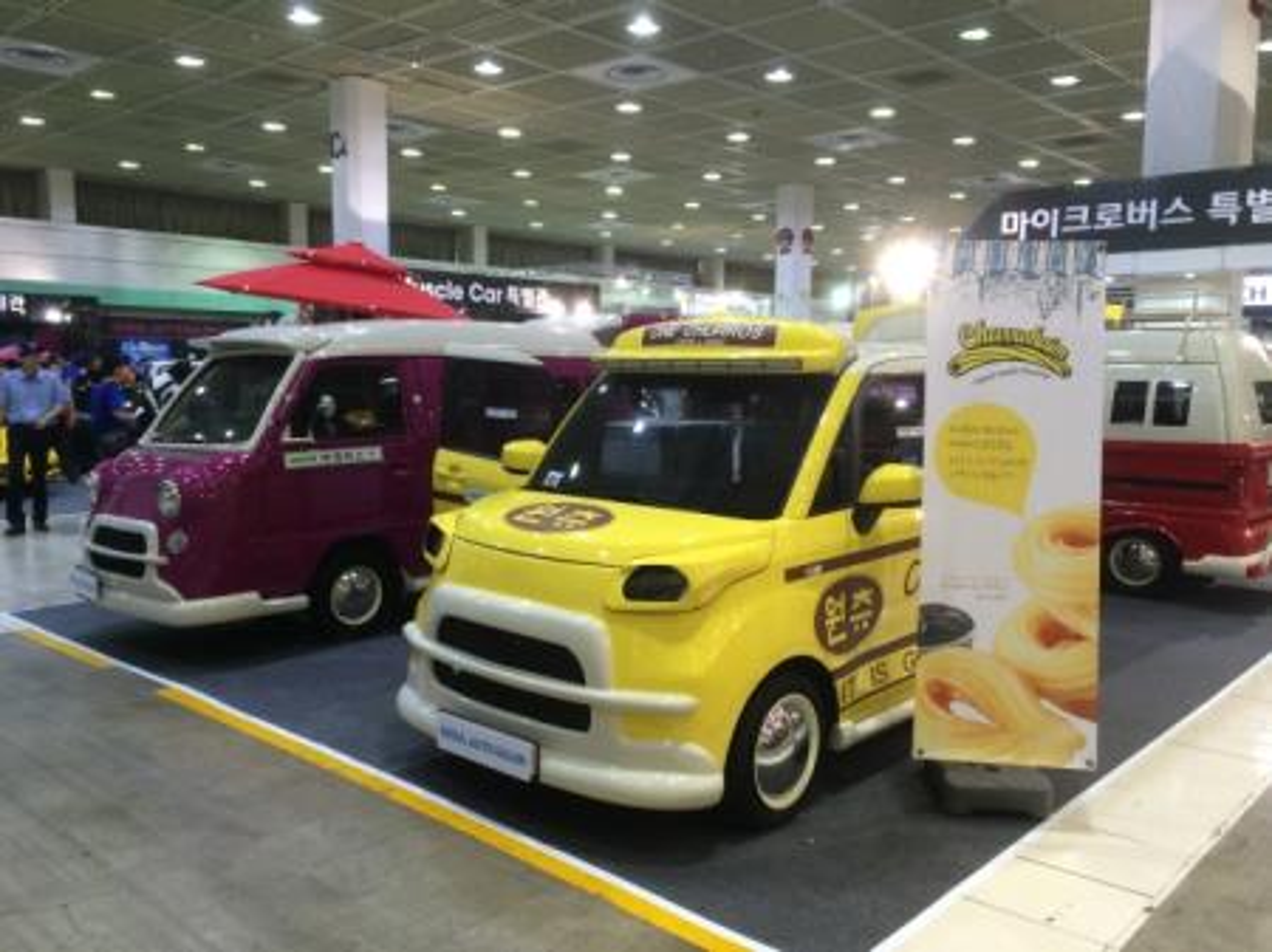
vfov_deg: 46.8
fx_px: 1102
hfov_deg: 60.0
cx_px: 636
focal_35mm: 30
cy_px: 476
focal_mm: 4.12
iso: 80
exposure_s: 1/30
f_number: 2.2
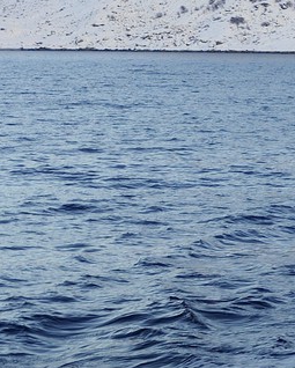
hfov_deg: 7.5
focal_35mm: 179
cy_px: 108
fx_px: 1951
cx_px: 906
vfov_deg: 10.8
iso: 200
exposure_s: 1/250
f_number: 5
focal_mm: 38
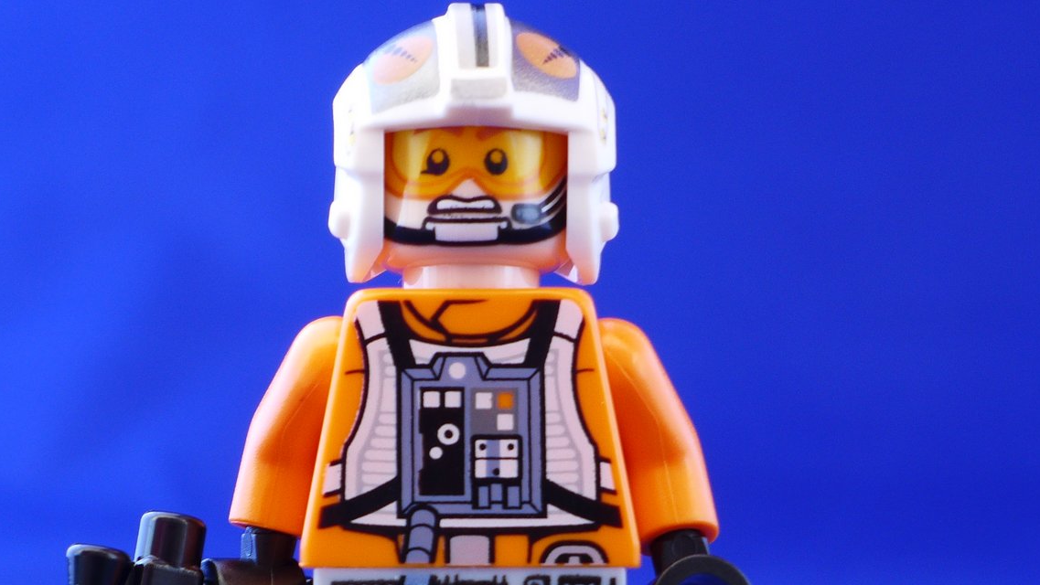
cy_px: 444
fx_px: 2400
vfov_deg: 13.9
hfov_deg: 24.5
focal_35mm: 87
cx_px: 495
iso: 80
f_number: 4
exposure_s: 1/3.2
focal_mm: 9.8
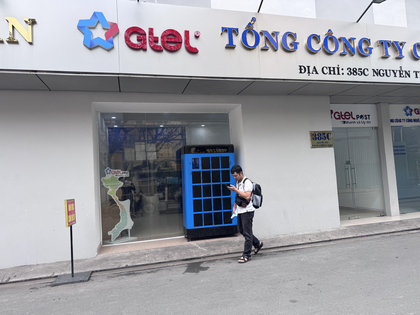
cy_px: 158
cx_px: 210
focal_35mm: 24
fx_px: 291
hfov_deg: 71.6
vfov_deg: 56.8
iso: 80
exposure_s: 1/651
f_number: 1.78
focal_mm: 6.76
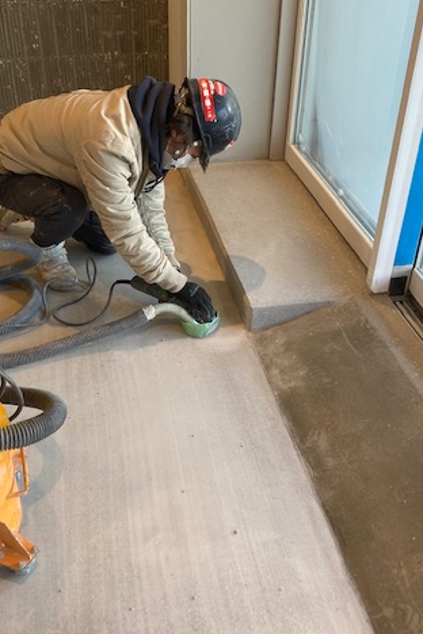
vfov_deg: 51.9
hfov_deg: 35.9
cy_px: 313
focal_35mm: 37
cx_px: 203
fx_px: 652
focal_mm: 4.25
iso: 80
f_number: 1.8
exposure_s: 1/121
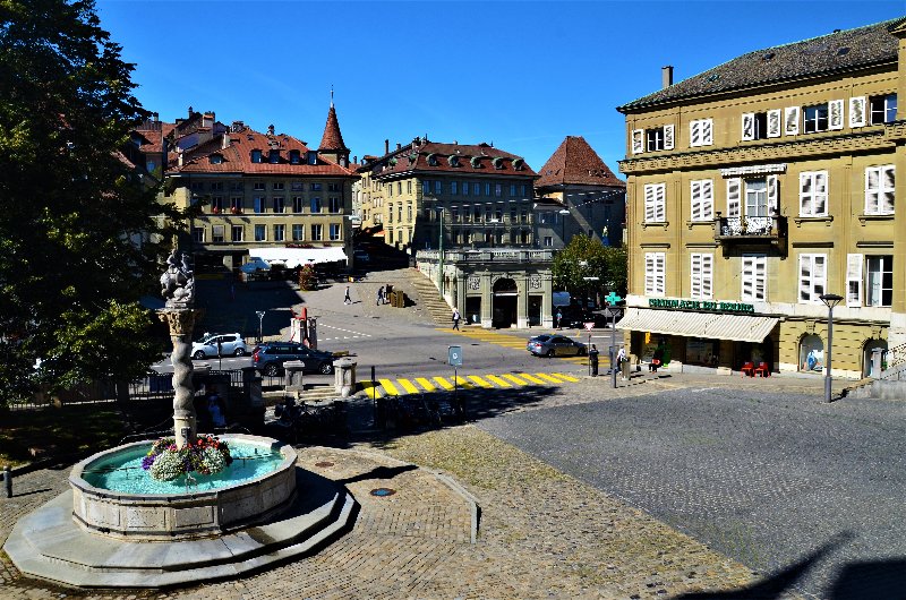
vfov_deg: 47.7
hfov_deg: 67.5
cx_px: 453
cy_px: 300
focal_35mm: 27
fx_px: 678
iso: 320
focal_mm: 18
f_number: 10
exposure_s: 1/250
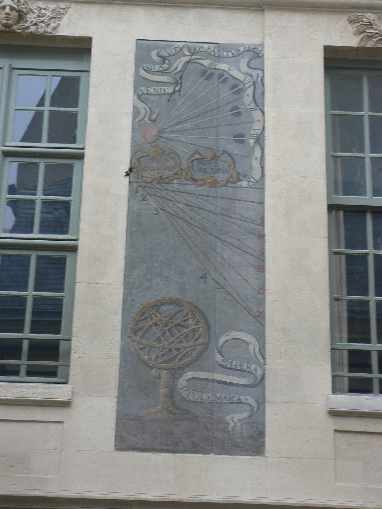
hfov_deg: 16.6
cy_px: 254
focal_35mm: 89
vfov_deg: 22.0
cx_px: 191
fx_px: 1310
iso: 100
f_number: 3.2
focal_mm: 14.9
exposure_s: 1/30
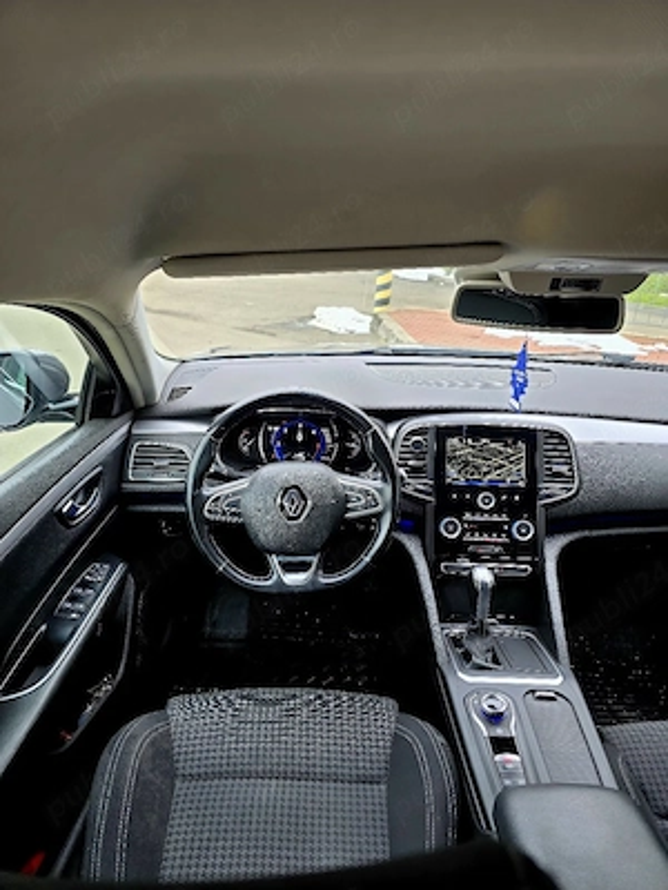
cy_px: 445
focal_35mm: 23
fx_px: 592
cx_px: 334
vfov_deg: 73.9
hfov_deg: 58.9
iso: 50
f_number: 1.7
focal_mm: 6.3
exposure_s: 1/182
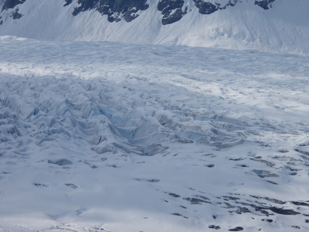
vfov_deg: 1.7
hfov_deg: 2.3
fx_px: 7588
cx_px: 154
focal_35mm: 850
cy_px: 116
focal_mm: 152
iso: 100
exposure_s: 1/1600
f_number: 6.3
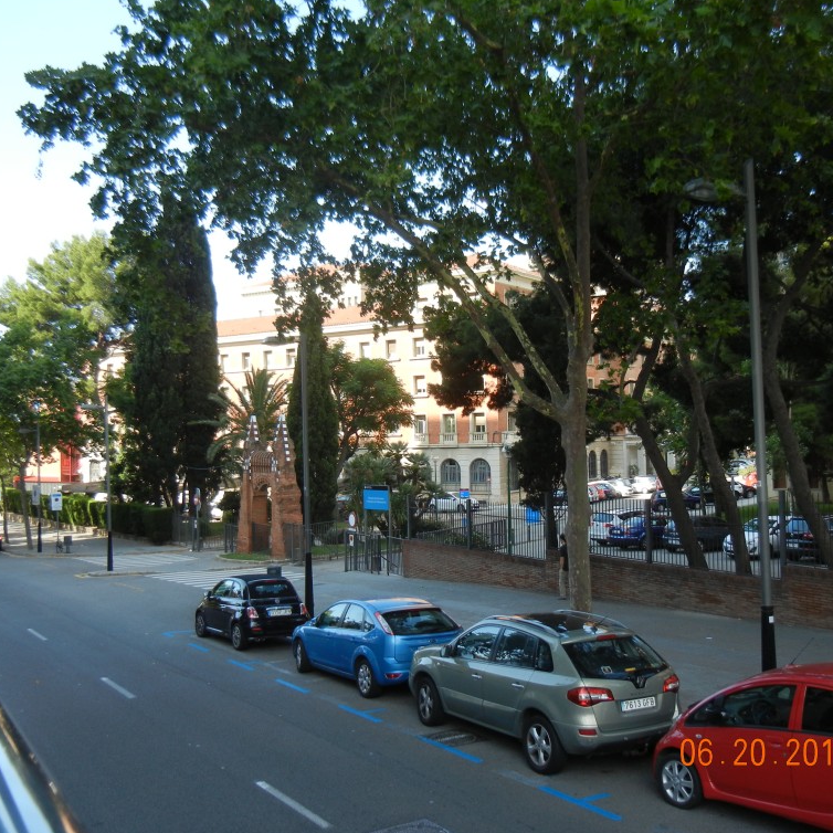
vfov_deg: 46.0
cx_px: 462
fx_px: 980
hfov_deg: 46.0
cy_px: 416
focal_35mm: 36
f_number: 3.5
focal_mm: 5.4
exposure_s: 1/300
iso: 160
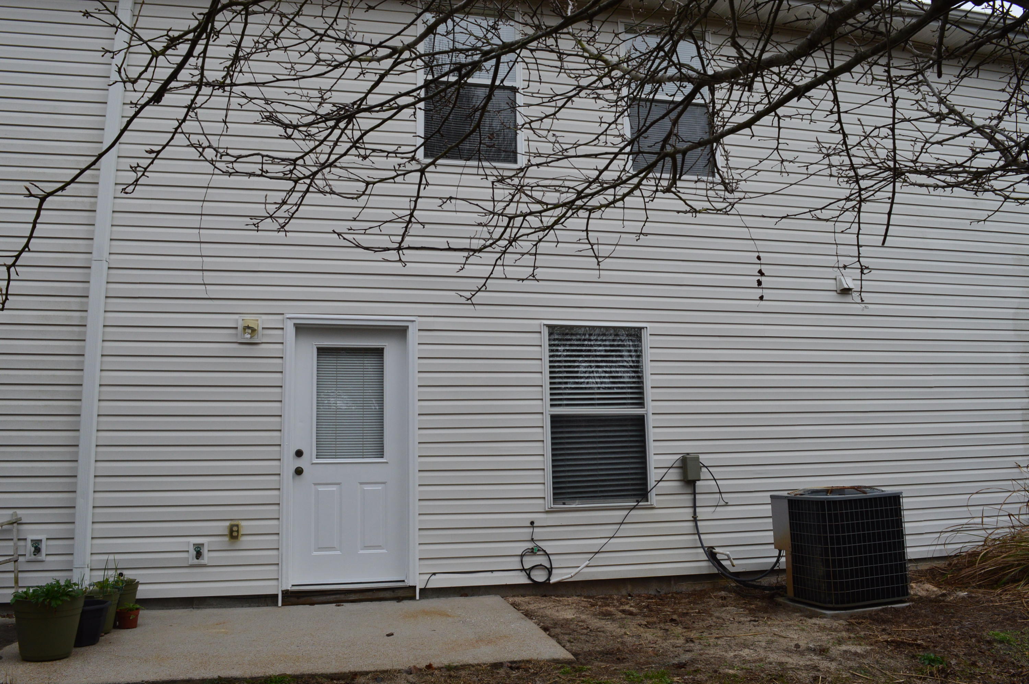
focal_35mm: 27
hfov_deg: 67.4
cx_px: 514
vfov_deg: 47.8
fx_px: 771
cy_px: 342
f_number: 10
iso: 400
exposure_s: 1/250
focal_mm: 18
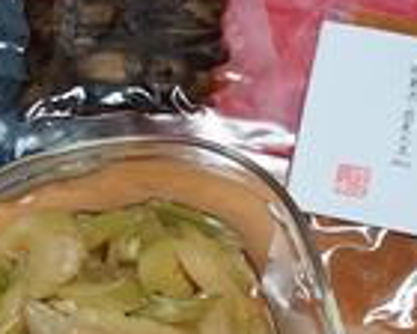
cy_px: 131
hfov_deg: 27.8
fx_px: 827
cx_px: 95
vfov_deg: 22.8
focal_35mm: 67
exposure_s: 1/100
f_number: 1.8
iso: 250
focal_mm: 5.23
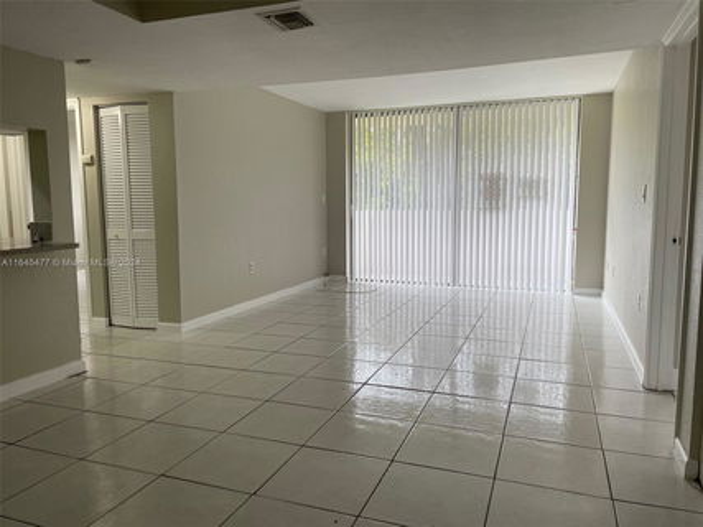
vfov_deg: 53.0
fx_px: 528
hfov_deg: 67.3
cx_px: 352
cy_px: 264
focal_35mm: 26
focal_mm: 4.2
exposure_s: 1/120
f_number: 1.6
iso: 100
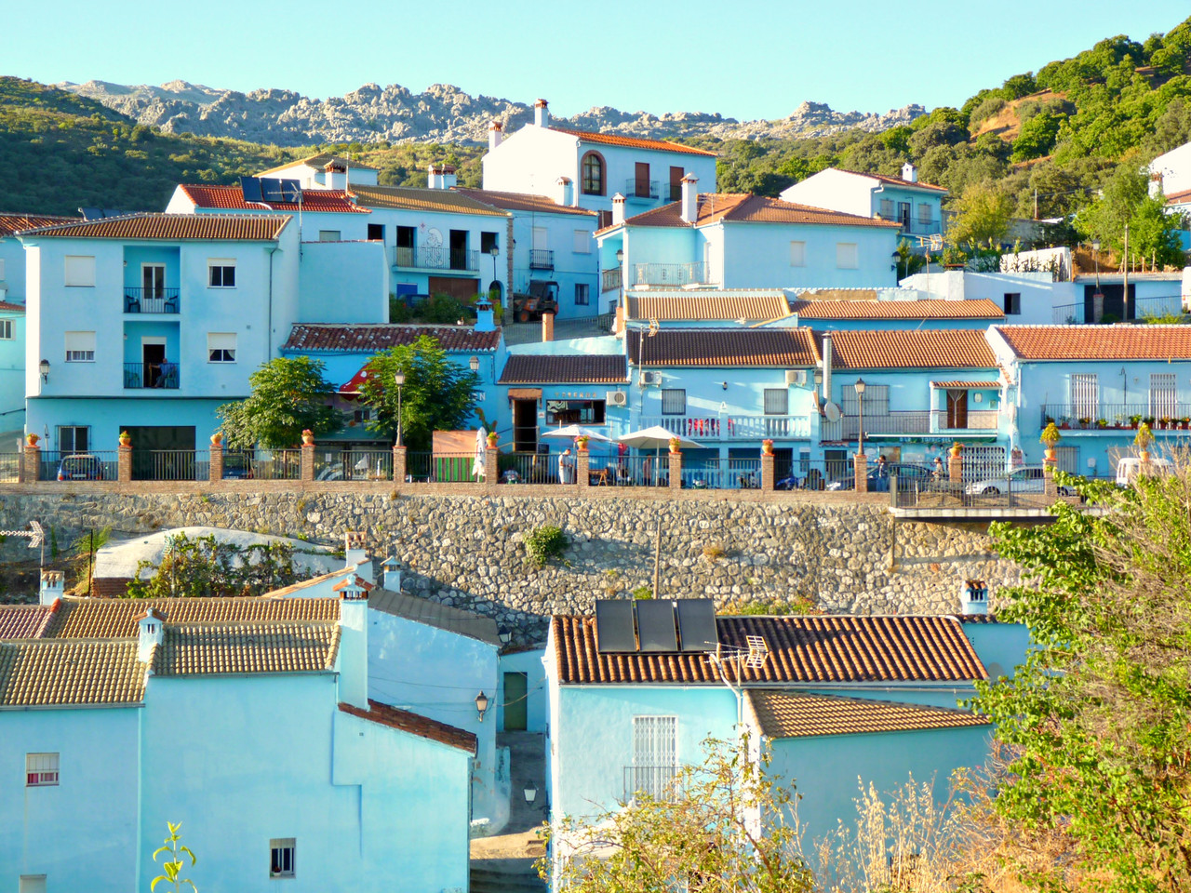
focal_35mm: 65
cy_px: 446
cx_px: 596
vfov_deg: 22.6
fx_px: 2236
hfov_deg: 29.8
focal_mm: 11.5
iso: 80
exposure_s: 1/250
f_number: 3.4
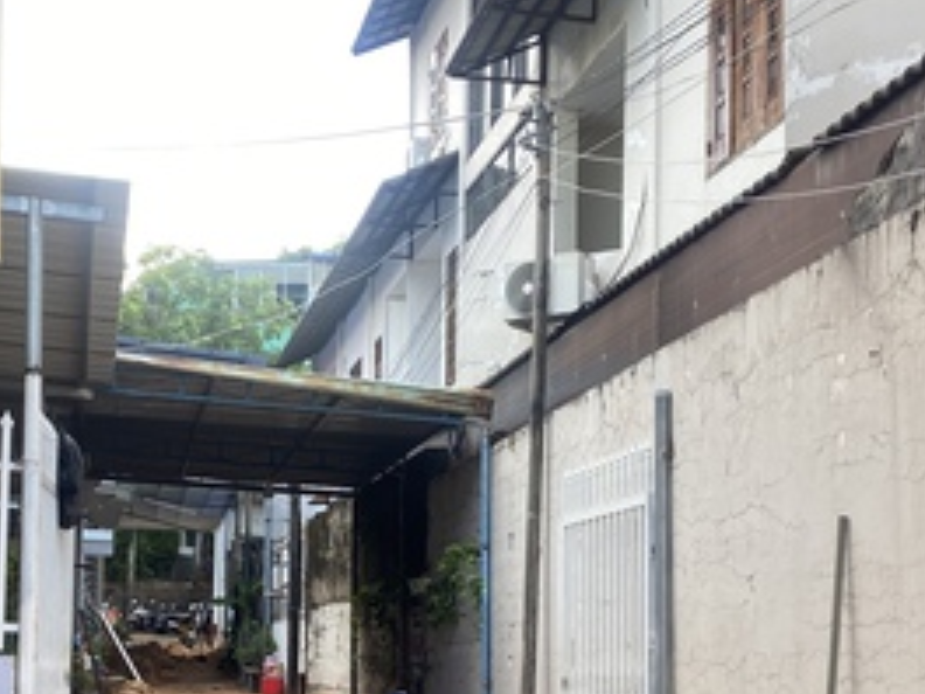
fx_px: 1737
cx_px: 382
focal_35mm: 65
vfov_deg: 22.3
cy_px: 538
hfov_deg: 29.8
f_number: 1.8
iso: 32
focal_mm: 4.25
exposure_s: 1/143
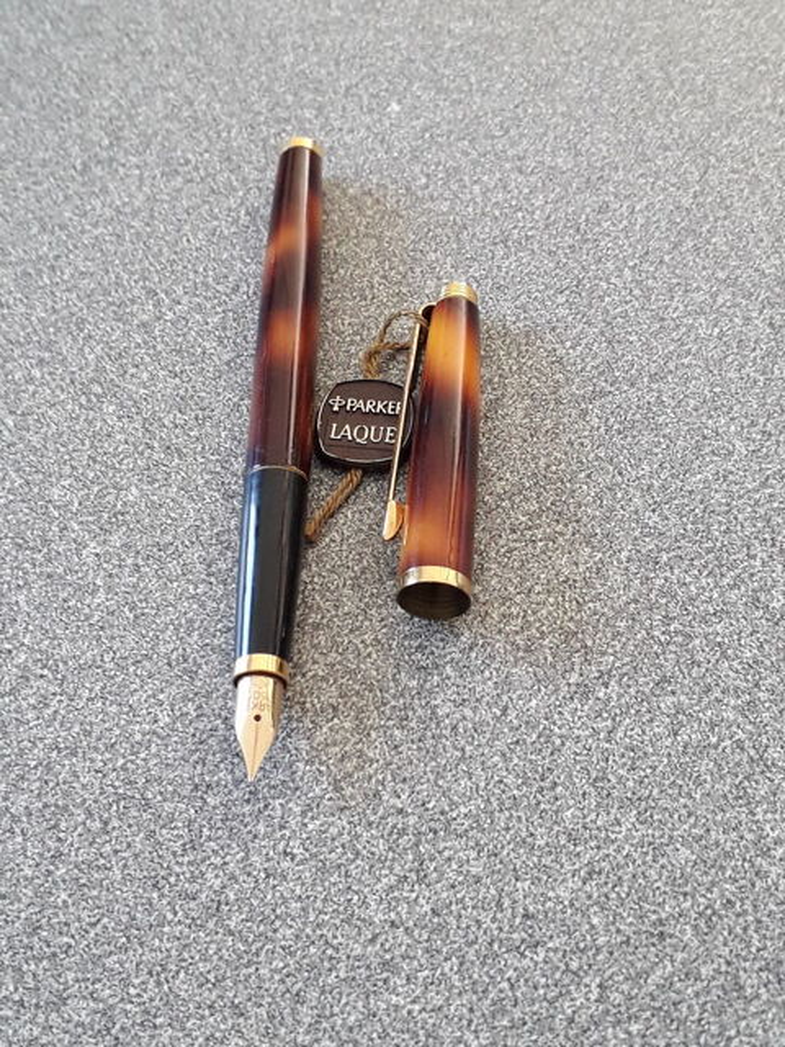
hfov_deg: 51.4
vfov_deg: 65.3
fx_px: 816
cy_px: 524
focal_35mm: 27
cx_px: 392
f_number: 1.9
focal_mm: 3.6
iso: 160
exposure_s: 1/25
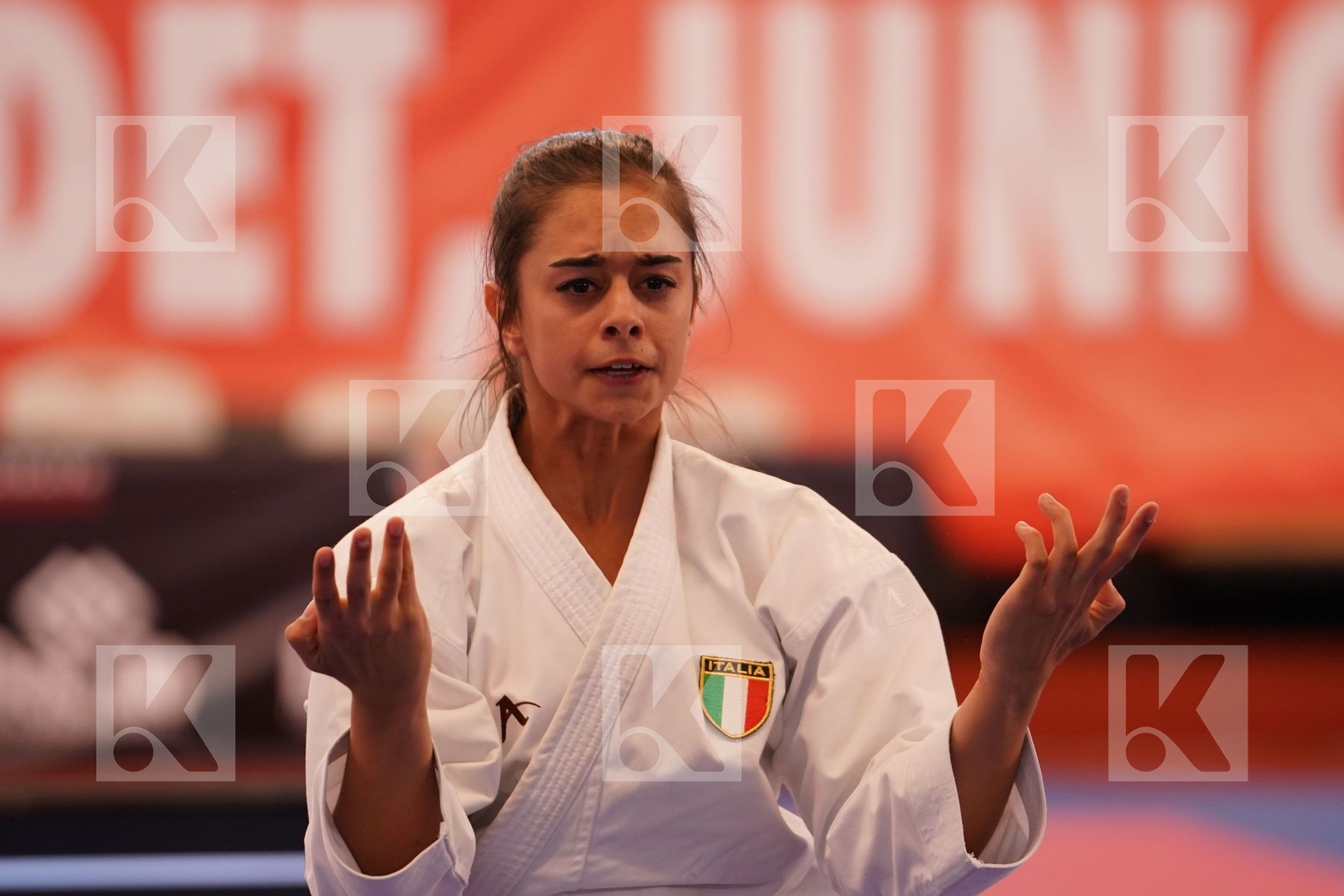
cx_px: 672
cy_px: 448
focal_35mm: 297
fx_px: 11087
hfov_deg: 6.9
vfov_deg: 4.6
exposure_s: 1/500
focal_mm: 198
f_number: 2.8
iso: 1000
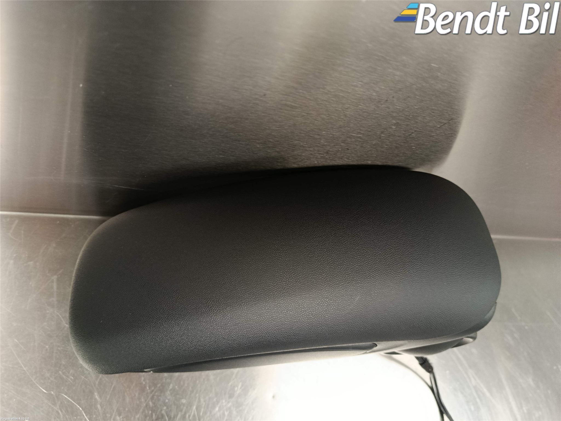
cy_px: 210
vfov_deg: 56.8
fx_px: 389
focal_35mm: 24
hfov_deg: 71.6
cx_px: 280
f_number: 1.7
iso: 1804
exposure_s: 1/25
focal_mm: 5.24
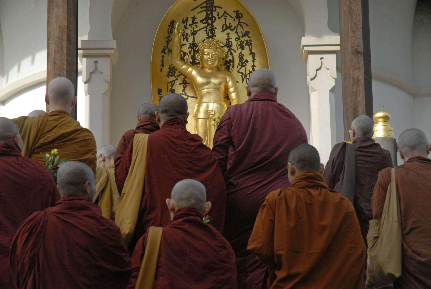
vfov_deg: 13.1
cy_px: 144
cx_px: 216
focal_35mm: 105
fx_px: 1259
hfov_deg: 19.4
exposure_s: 1/320
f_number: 10
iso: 500
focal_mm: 70
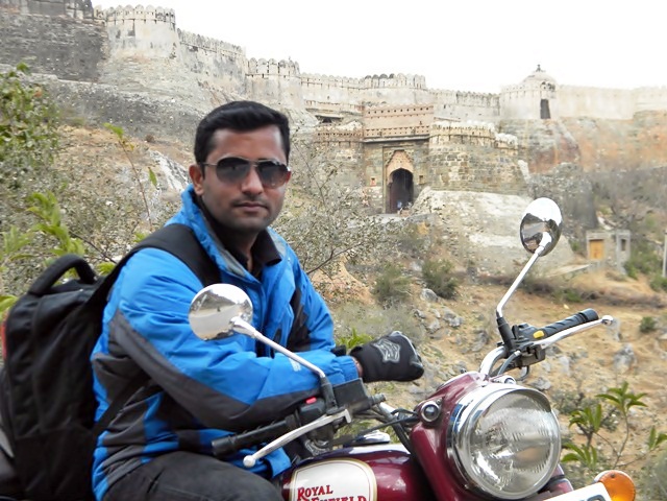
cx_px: 334
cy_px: 250
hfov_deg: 23.6
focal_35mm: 83
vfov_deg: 17.8
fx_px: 1599
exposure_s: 1/97.8
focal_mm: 15.1
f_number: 4.5
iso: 80
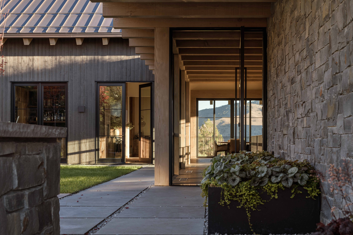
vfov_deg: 25.5
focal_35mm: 53
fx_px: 520
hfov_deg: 37.4
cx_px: 205
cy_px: 105
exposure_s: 1/15
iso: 64
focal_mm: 45
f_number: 8
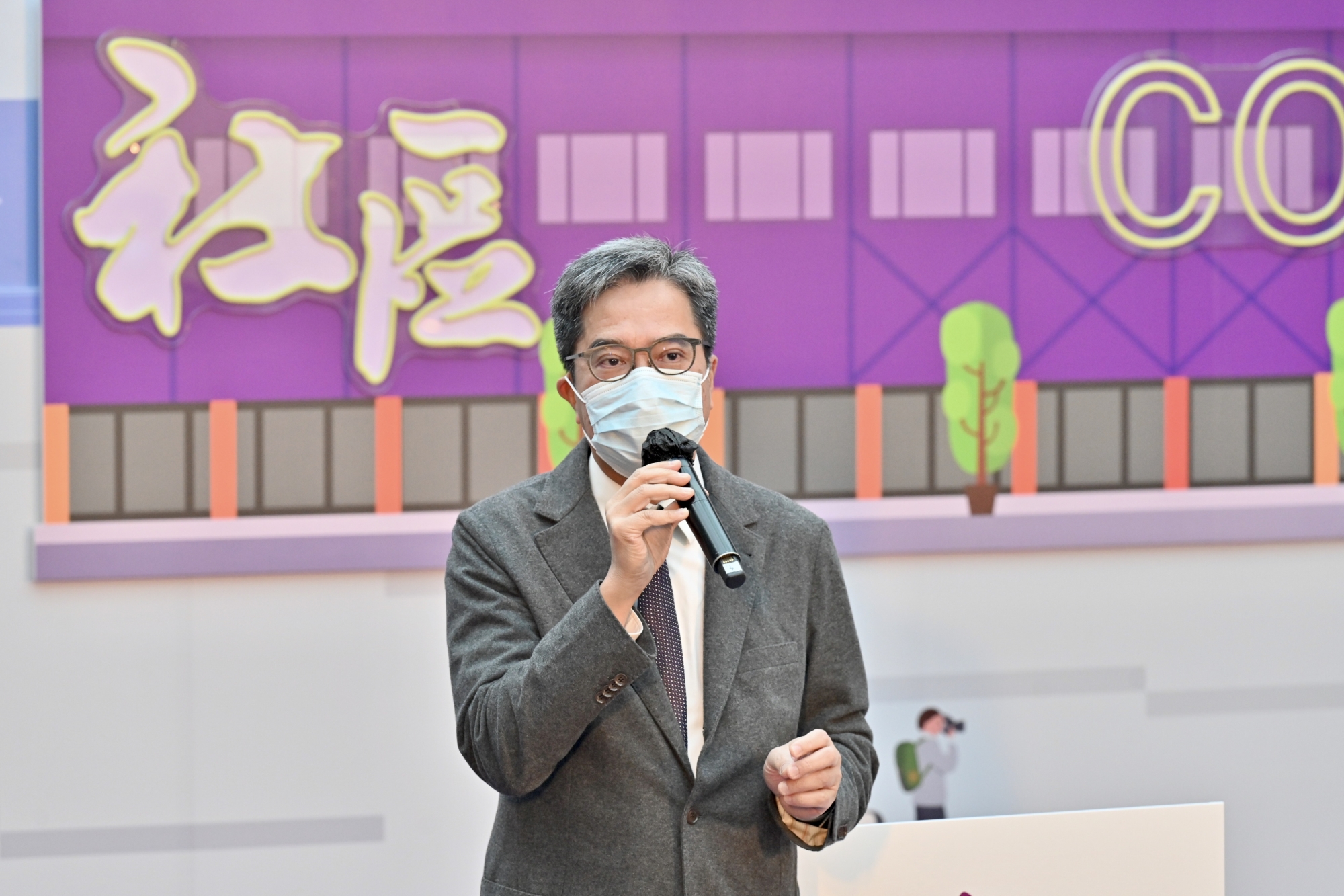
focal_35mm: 200
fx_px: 7466
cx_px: 672
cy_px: 448
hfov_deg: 10.3
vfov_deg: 6.9
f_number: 5.6
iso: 1250
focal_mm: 200
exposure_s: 1/160
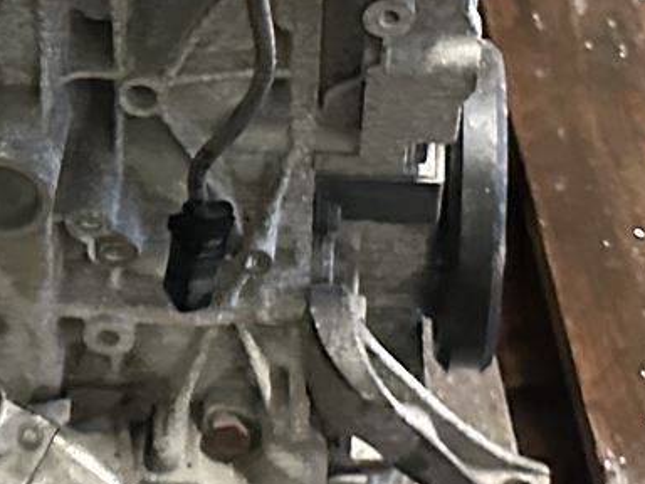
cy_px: -97
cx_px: -87
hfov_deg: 15.0
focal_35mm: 128
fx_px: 2385
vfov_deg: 11.4
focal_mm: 6.86
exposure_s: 1/33
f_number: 1.78
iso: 1000
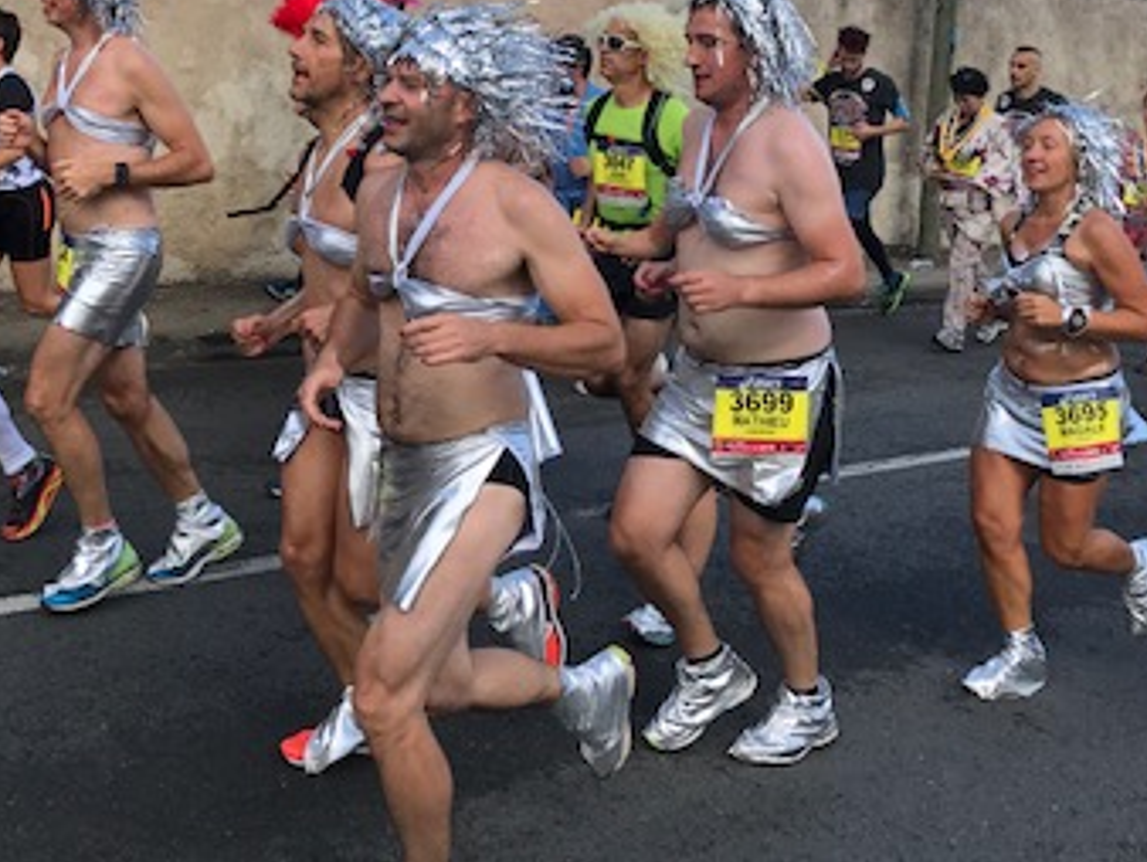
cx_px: 567
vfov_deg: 27.4
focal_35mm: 53
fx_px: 1757
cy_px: 271
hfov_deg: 36.1
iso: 20
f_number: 1.8
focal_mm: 3.99
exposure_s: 1/1126
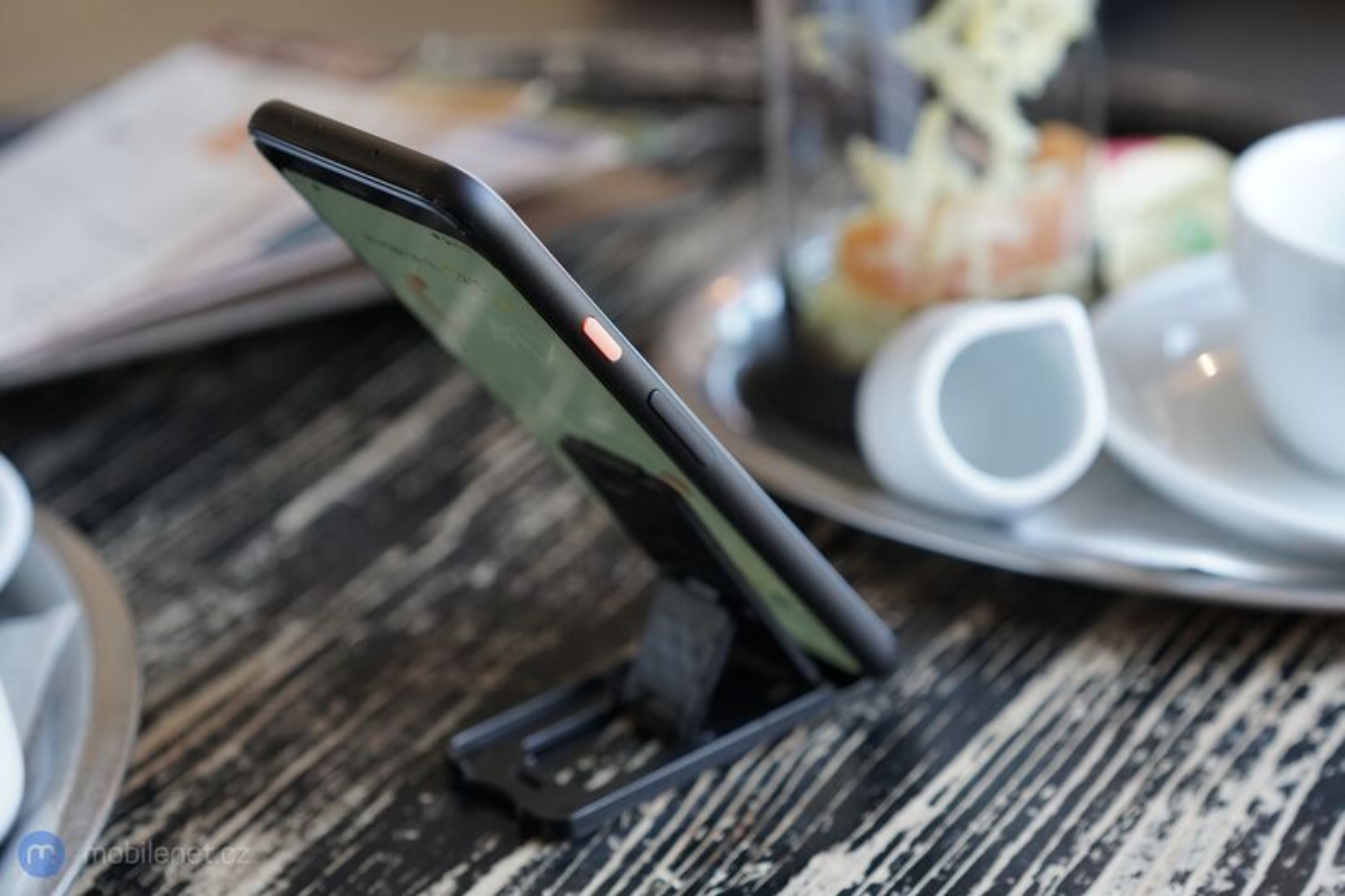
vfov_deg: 24.6
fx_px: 2055
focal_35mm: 55
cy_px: 448
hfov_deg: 36.2
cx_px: 672
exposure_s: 1/250
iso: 2500
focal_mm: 55
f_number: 3.5
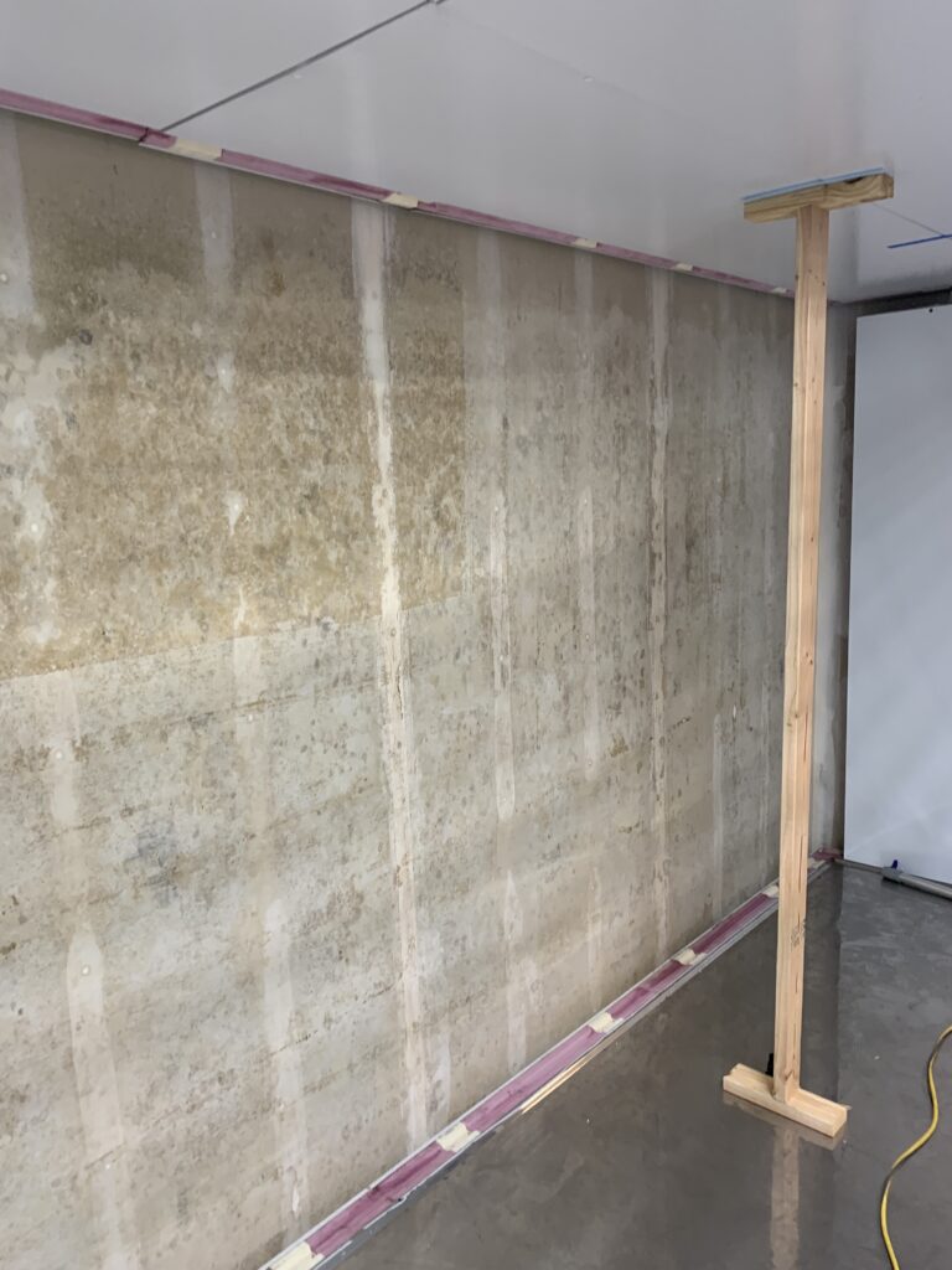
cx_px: 476
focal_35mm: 26
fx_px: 953
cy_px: 635
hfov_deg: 53.1
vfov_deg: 67.3
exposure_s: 1/60
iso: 100
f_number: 1.8
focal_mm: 4.25
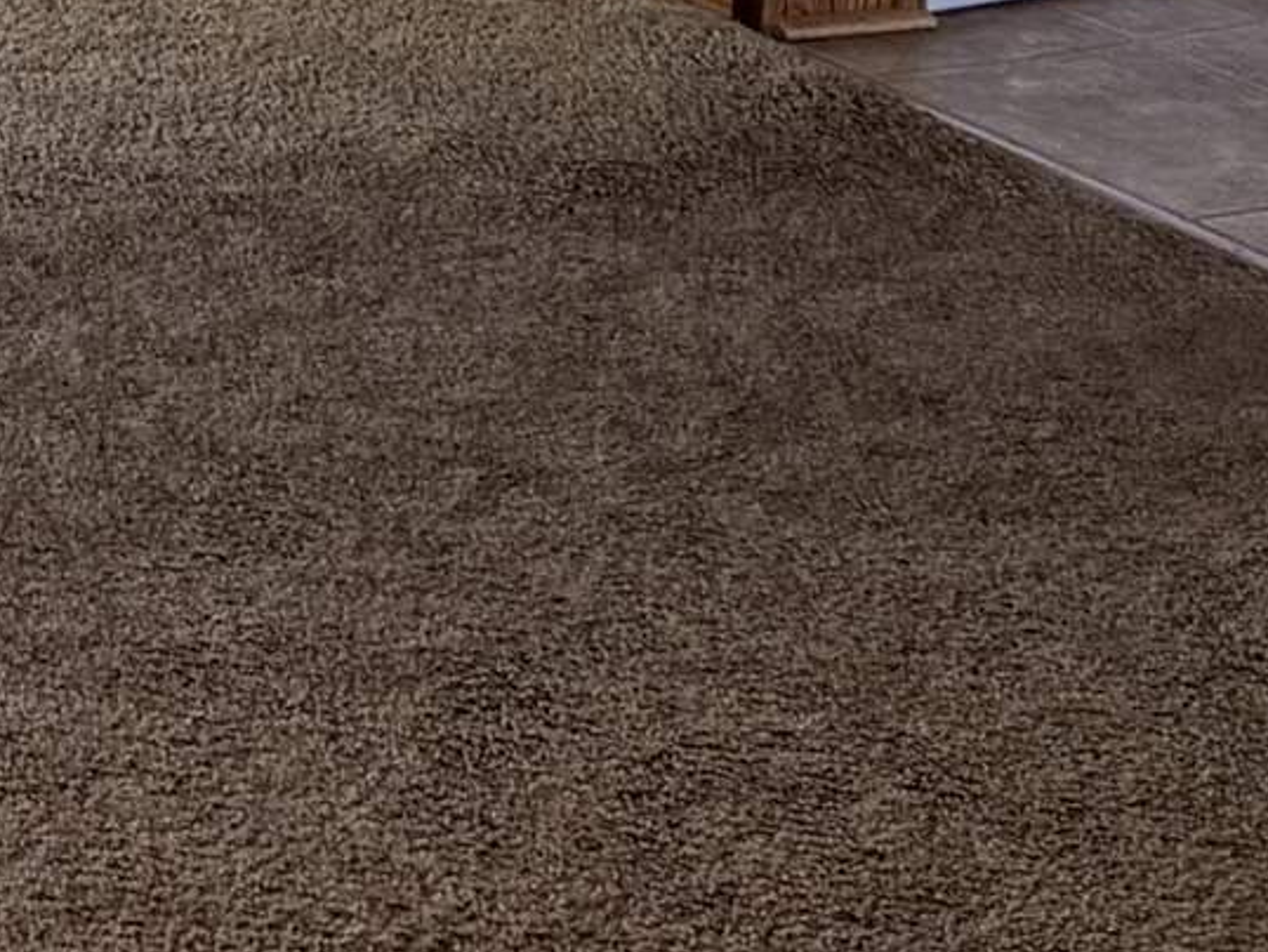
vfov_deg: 9.4
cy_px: -1499
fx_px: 5021
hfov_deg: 12.9
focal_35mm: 137
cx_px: -1070
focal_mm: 6.76
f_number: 1.78
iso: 160
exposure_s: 1/237
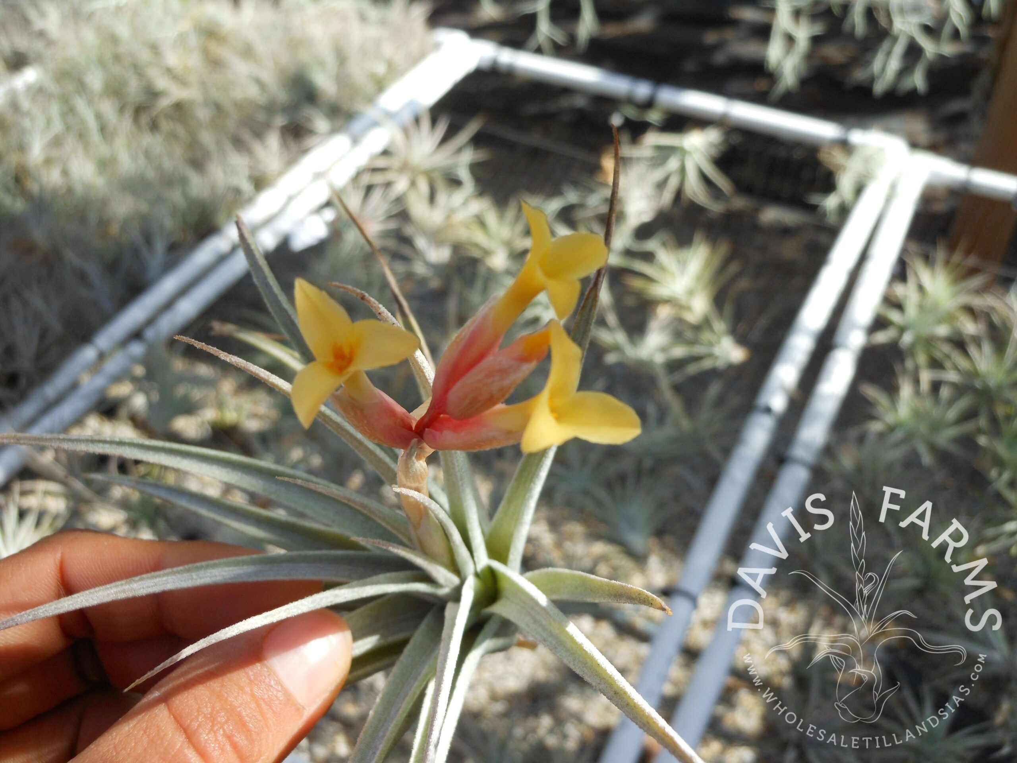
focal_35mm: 33
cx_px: 508
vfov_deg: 42.9
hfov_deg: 55.4
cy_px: 382
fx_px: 970
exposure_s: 1/100
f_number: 4
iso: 80
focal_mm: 5.9
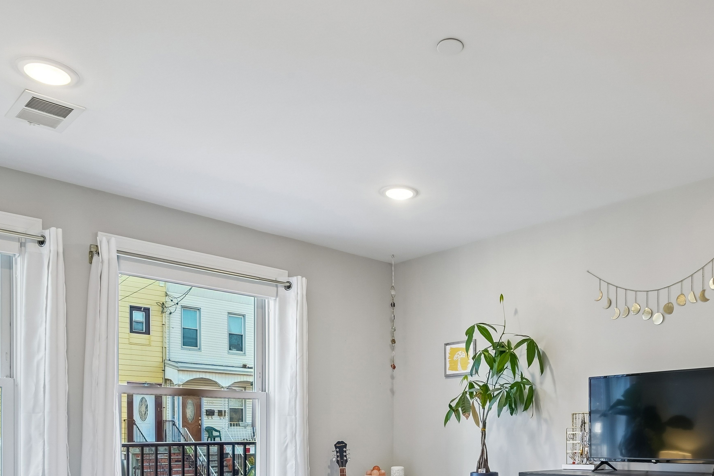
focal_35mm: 32
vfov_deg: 38.2
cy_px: 434
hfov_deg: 57.8
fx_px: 635
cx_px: 458
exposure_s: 1/15
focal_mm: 16
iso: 400
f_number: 8
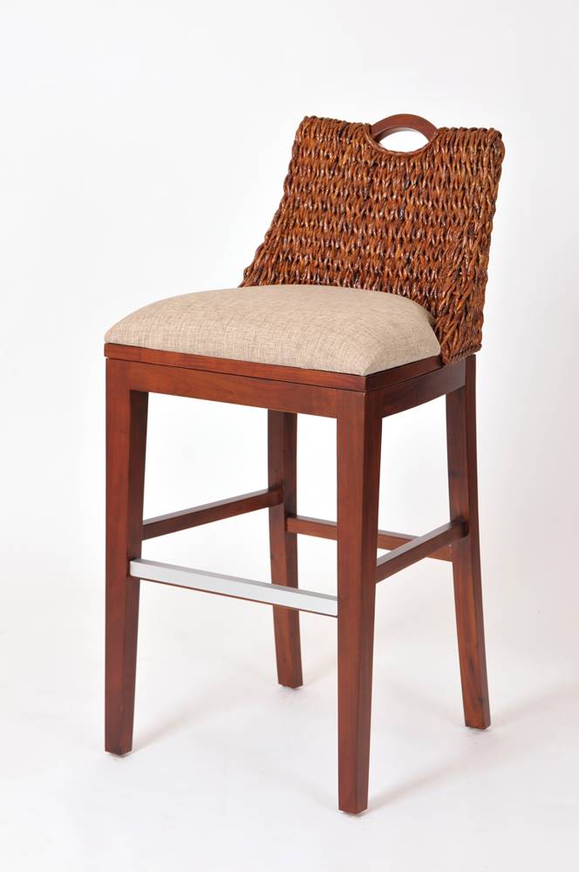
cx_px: 290
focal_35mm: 105
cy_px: 436
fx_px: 2540
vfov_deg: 19.5
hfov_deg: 13.0
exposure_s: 1/125
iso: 200
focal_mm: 70
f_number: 8
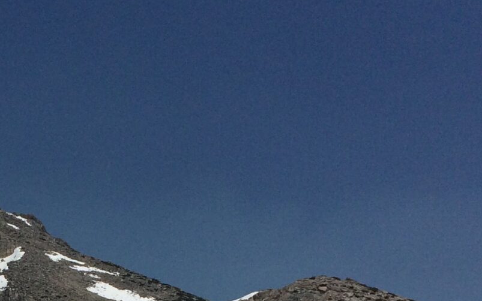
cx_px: -10
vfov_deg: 12.5
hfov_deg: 20.5
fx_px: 1287
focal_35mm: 98
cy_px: 498
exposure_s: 1/13699
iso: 40
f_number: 2.2
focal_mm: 4.15
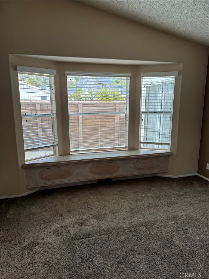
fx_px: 193
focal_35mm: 24
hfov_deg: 56.8
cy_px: 140
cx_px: 104
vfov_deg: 71.6
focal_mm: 6.86
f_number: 1.78
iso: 80
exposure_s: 1/120
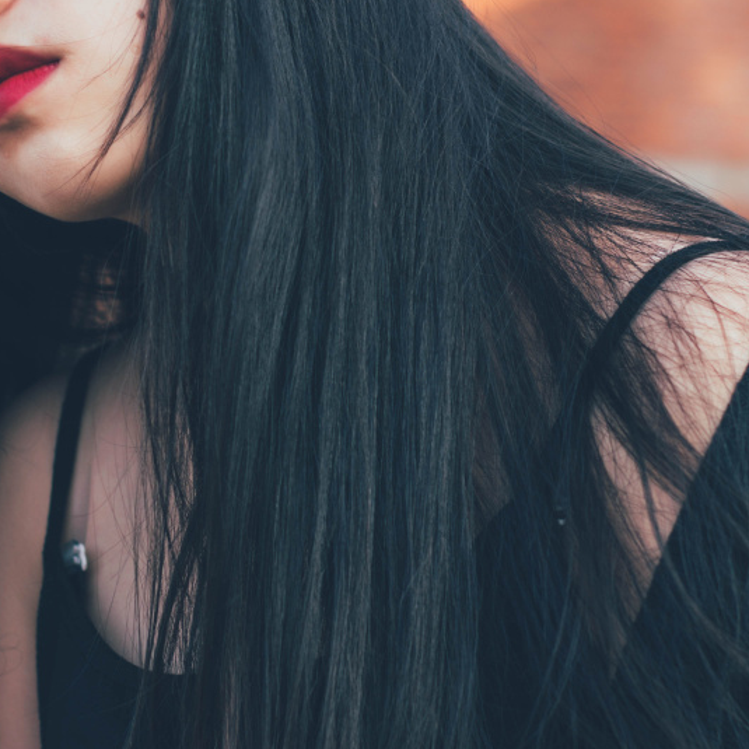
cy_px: 204
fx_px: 3501
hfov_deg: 12.2
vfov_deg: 12.2
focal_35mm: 143
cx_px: 304
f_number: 2.8
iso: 100
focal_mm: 50
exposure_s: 1/500
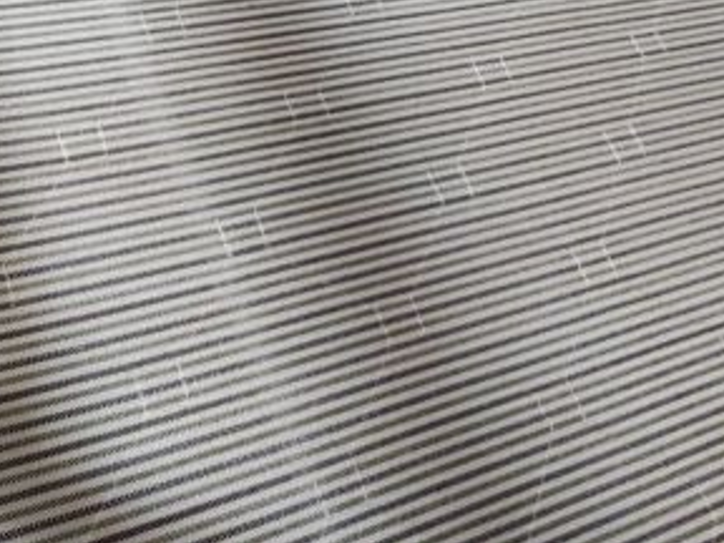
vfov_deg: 12.5
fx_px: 2384
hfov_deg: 17.2
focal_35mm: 114
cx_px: 465
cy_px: -196
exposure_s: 1/50
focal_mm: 5.59
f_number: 1.88
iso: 394
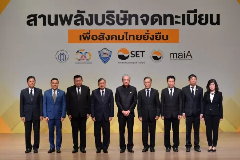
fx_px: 566
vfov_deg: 16.1
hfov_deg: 23.9
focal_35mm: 85
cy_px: 80
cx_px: 120
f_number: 4
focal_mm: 85
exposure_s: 1/125
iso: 1000
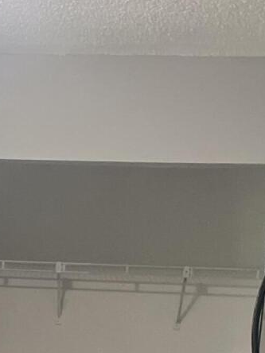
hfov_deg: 12.1
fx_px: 1194
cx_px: -127
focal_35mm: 117
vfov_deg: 15.6
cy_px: 513
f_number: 1.6
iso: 400
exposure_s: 1/40
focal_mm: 4.2
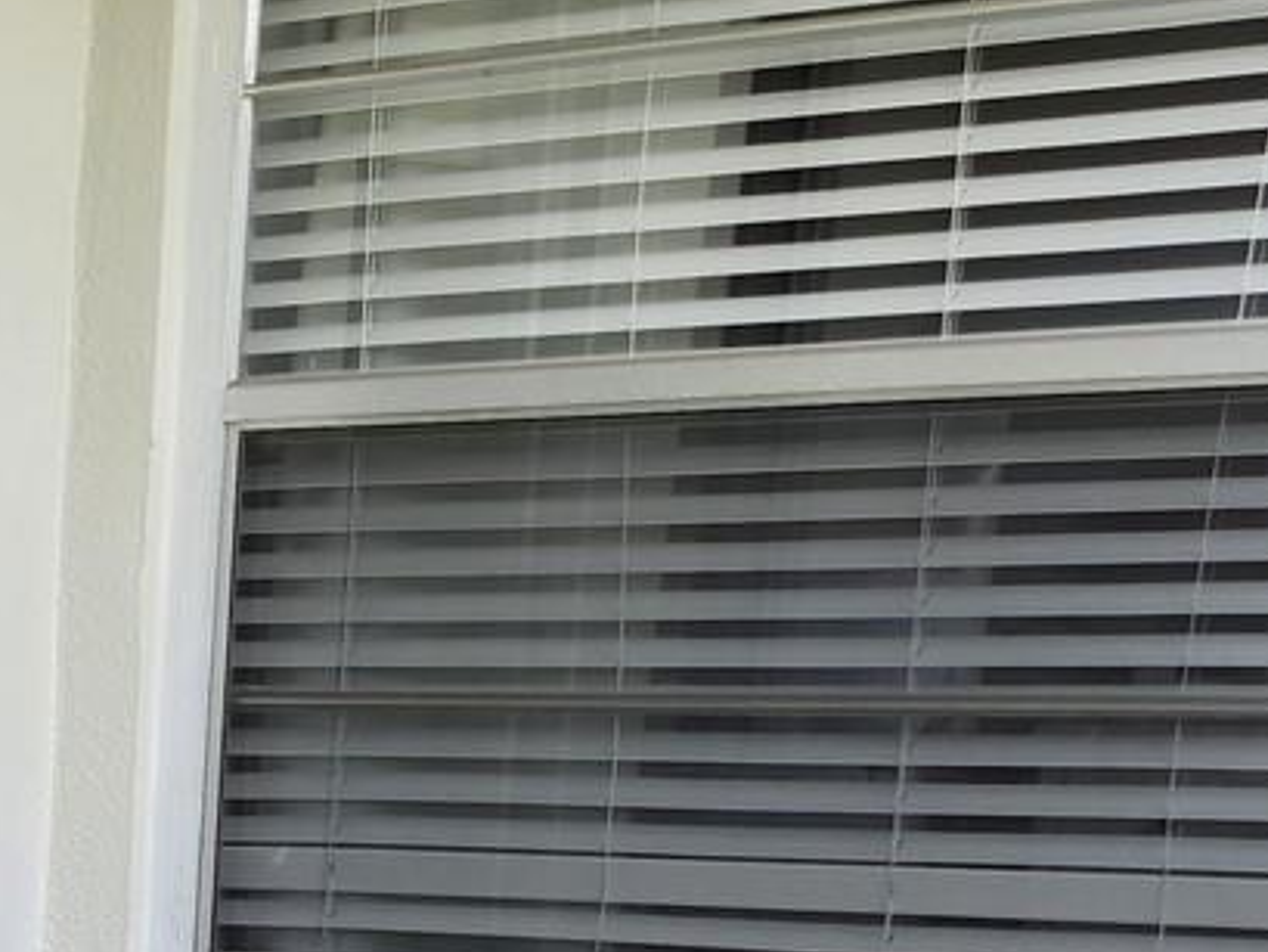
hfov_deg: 17.4
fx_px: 3298
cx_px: -1066
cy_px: 1337
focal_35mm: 90
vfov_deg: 15.4
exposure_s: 1/180
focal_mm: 5.4
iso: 25
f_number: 1.8
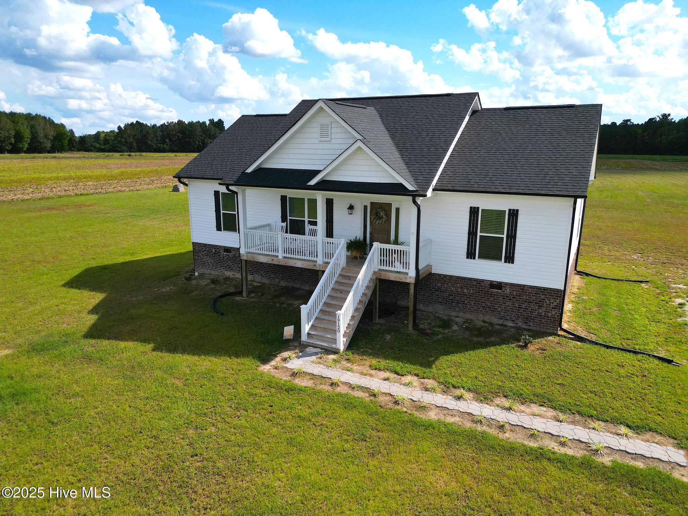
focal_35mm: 24
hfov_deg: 71.6
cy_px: 258
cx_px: 344
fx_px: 477
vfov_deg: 56.8
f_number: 1.7
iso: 150
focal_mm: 6.72
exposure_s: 1/4000
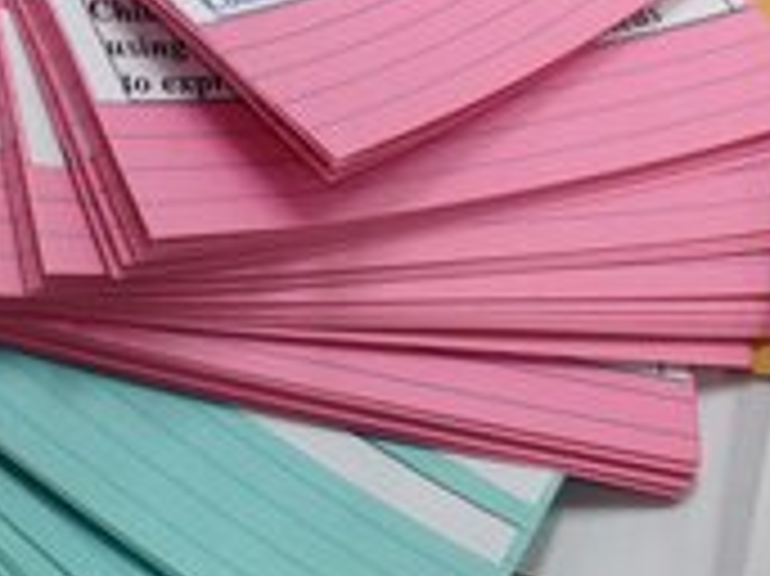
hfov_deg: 23.6
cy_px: 184
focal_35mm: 82
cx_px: 203
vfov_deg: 17.9
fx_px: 1823
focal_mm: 4.28
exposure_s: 1/60
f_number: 2.4
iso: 64
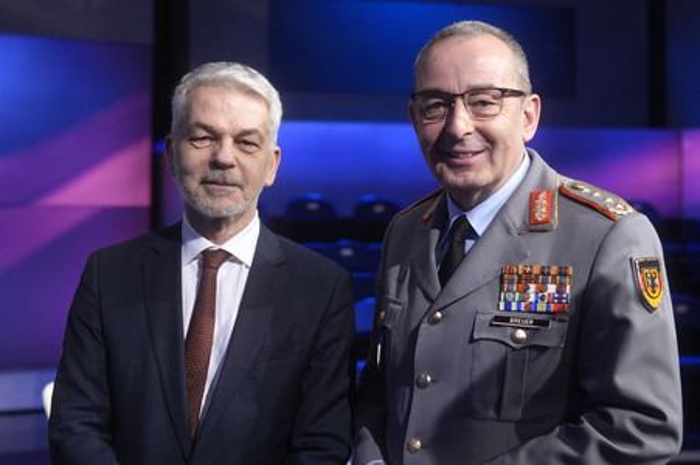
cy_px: 232
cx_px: 350
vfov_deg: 29.8
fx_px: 874
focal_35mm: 45
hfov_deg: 43.6
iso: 640
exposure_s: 1/125
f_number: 2.2
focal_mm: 30
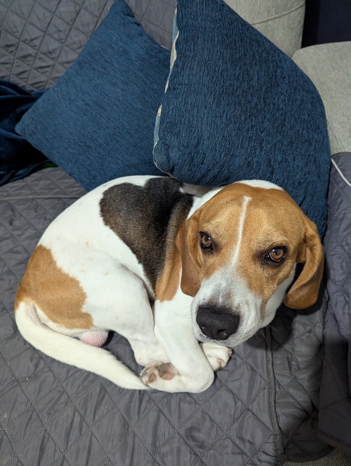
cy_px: 233
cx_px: 176
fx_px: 324
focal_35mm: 24
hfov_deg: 56.9
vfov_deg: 71.5
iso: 1879
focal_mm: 6.81
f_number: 1.85
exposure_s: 1/83
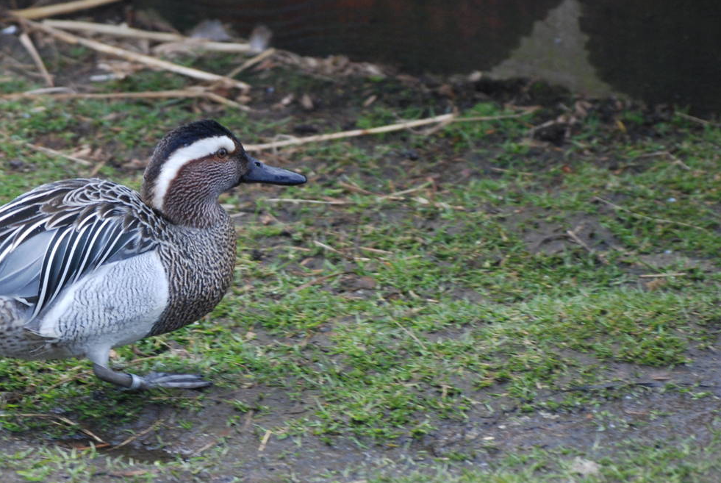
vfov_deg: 2.6
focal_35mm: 538
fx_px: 10789
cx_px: 137
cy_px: 239
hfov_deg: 3.8
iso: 400
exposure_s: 1/320
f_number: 5.3
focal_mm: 220
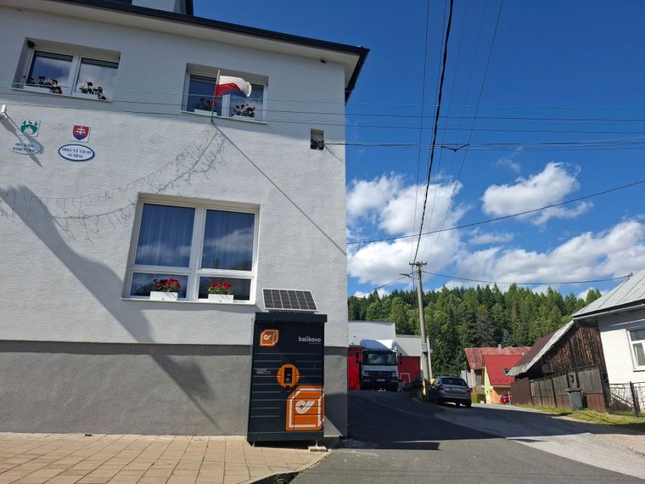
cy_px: 242
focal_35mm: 23
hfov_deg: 73.9
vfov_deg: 58.9
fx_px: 429
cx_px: 322
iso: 50
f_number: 1.8
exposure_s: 1/1631
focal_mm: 5.54
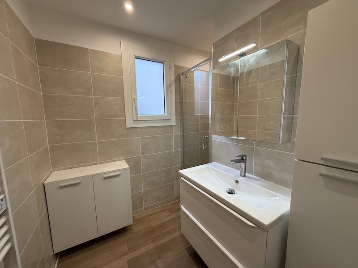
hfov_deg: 102.1
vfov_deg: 85.7
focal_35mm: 14
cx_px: 179
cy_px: 134
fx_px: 145
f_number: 2.2
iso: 160
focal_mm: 2.22
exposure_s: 1/100
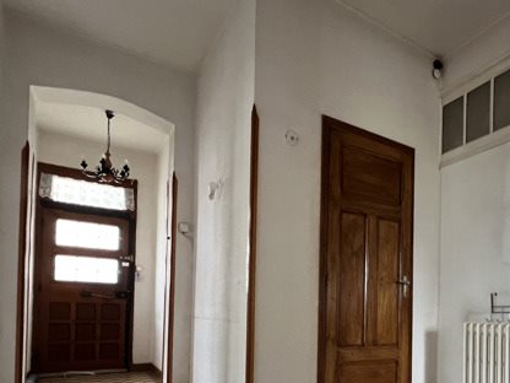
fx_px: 368
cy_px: 307
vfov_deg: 51.4
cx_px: 382
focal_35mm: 25
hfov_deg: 65.2
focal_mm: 1.57
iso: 500
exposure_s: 1/60
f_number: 1.8
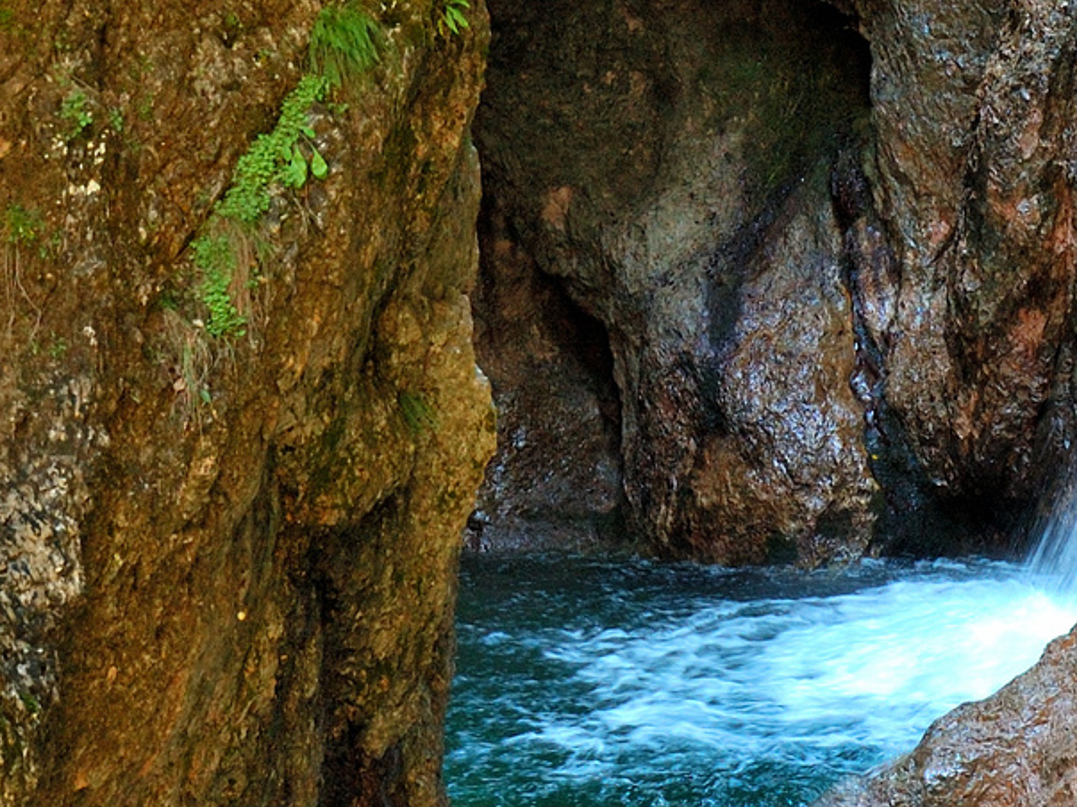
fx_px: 4106
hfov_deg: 14.7
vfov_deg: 11.2
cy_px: 702
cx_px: 1027
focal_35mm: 132
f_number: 4.2
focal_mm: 34
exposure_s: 1/30
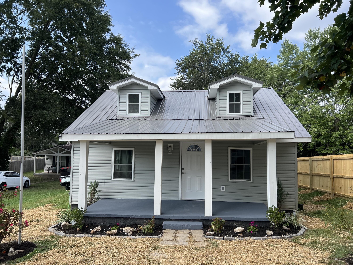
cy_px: 132
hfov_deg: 67.3
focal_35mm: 26
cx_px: 176
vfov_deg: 53.1
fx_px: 265
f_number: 1.5
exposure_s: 1/1621
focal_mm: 5.7
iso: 50
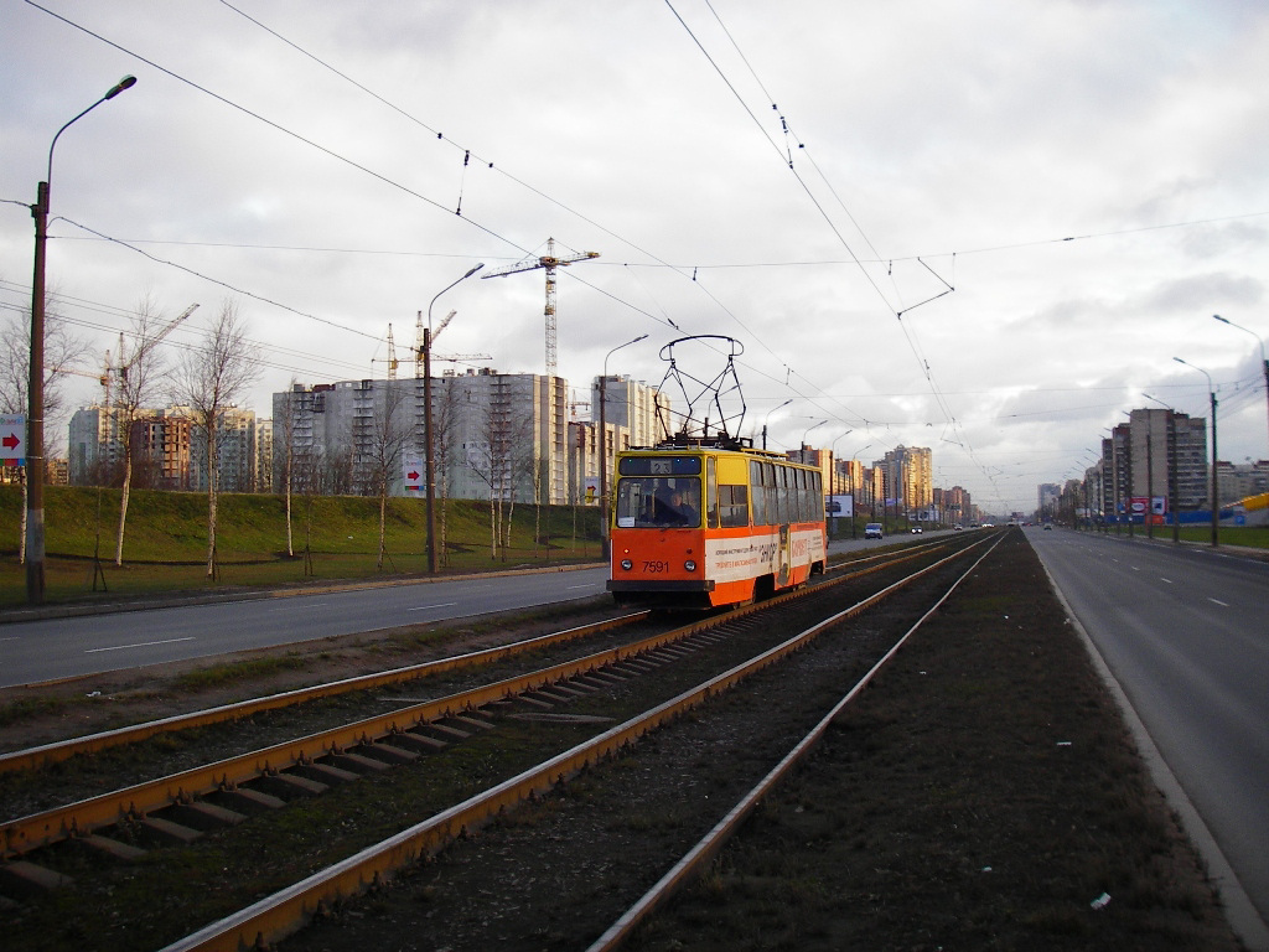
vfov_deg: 37.7
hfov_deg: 49.0
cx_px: 634
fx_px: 1393
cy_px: 476
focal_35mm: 38
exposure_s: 1/80
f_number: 3.3
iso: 50
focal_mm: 6.3
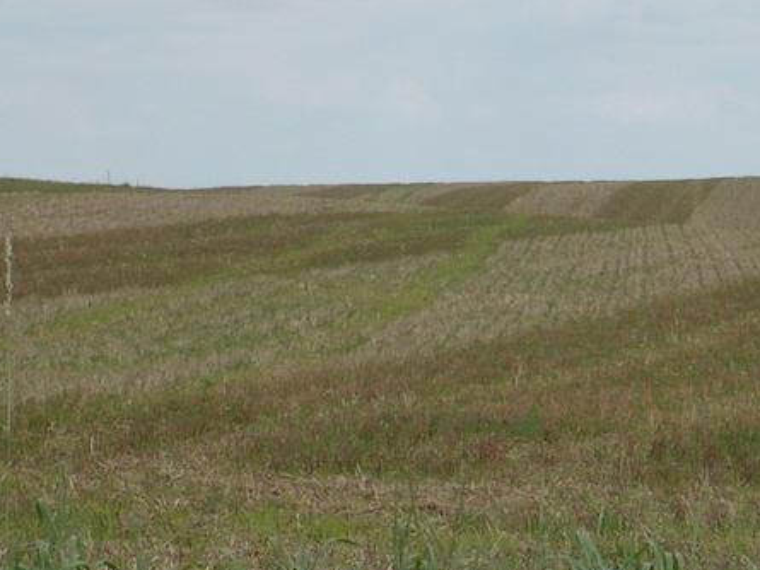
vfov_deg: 5.5
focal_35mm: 269
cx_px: 656
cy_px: 445
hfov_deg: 7.3
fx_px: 5908
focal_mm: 17.4
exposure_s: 1/500
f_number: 5
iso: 100
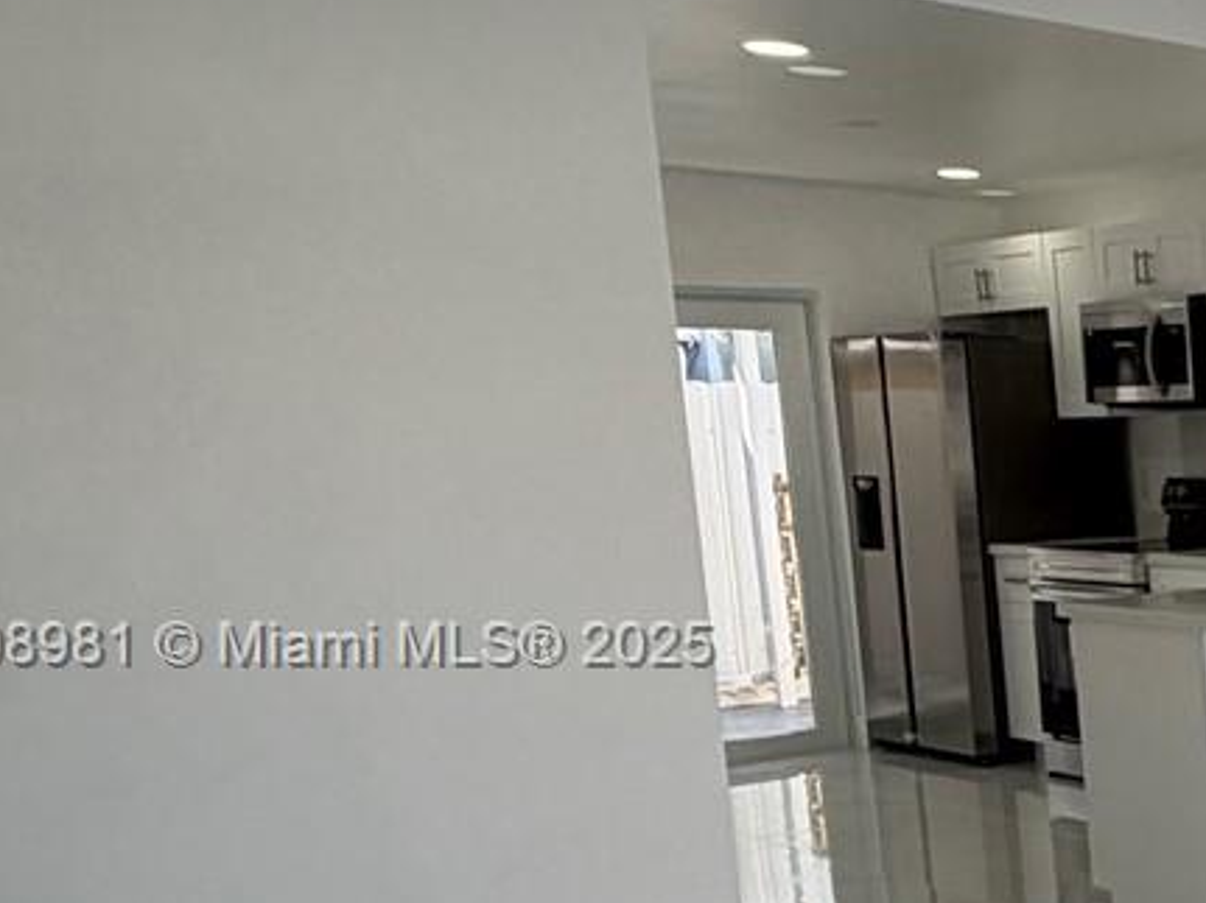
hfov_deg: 23.5
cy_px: 649
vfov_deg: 27.7
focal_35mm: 52
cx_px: 2057
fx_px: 1811
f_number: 2.2
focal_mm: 2.22
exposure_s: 1/183
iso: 50
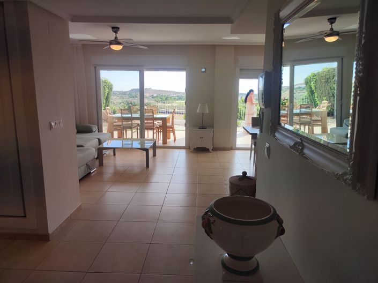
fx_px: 273
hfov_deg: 69.4
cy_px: 142
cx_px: 189
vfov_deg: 54.8
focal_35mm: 25
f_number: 1.9
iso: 50
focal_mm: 6.04
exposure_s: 1/335
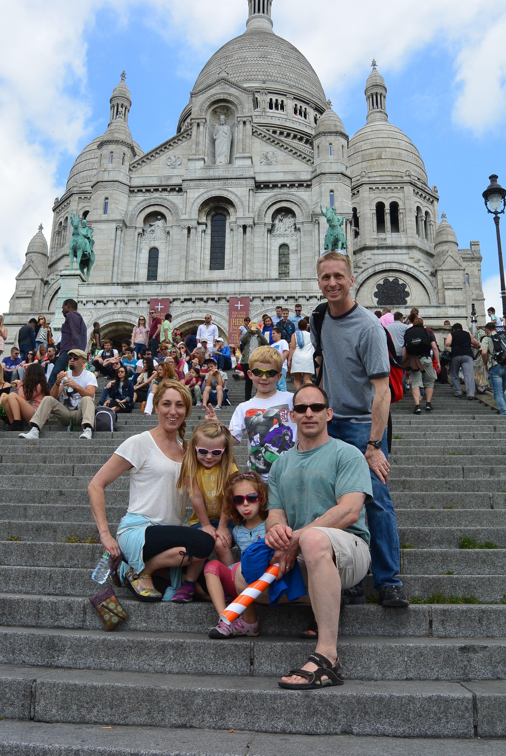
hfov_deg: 37.9
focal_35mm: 35
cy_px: 378
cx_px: 253
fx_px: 736
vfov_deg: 54.4
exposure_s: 1/640
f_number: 4.5
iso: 100
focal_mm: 13
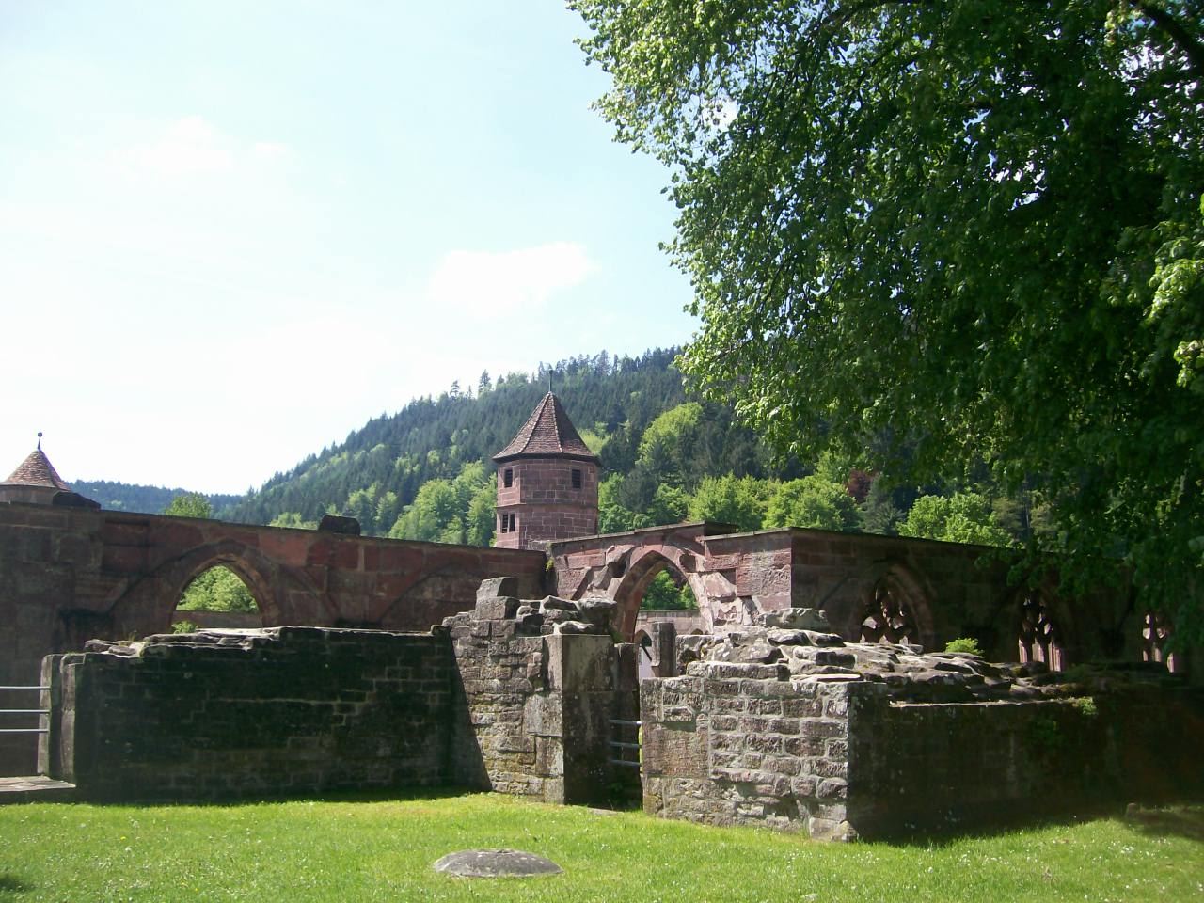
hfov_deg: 52.6
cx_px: 602
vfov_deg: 40.7
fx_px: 1217
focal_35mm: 35
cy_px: 452
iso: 80
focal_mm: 5.8
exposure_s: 1/125
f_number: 7.2
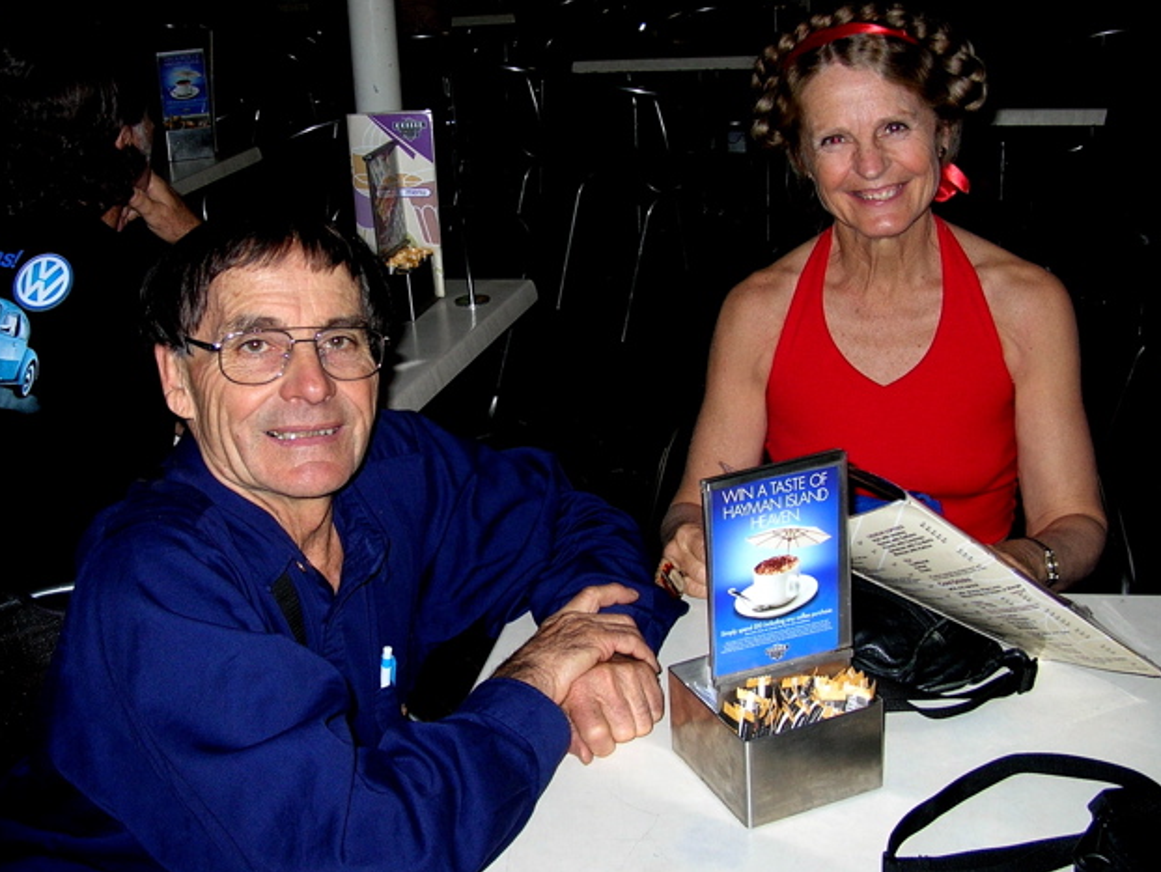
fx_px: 1241
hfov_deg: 50.1
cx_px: 579
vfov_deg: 38.7
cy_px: 440
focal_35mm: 37
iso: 50
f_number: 2.7
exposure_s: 1/60.1
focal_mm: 6
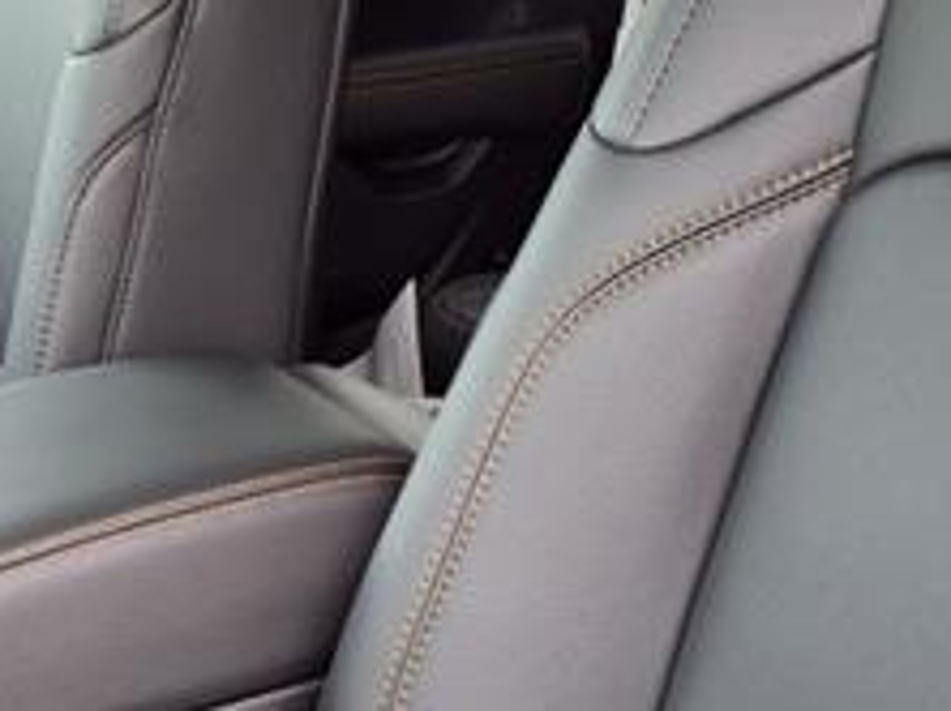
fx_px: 2141
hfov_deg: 24.8
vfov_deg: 18.8
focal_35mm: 78
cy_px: 240
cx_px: 270
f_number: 1.9
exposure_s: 1/120
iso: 64
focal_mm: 3.58
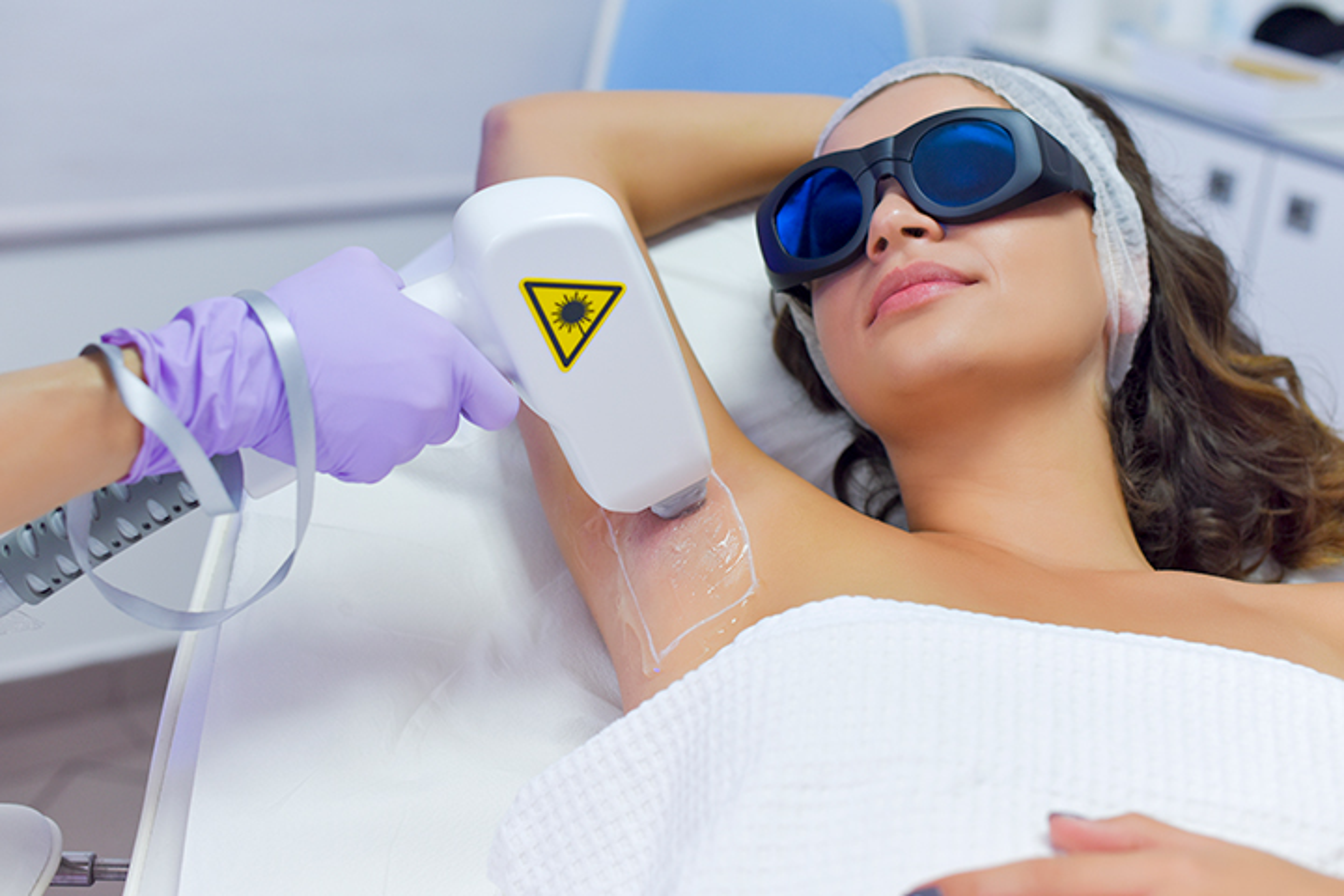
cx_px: 672
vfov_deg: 27.0
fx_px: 1867
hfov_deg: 39.6
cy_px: 448
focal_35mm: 50
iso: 400
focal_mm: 50
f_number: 4
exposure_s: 1/125
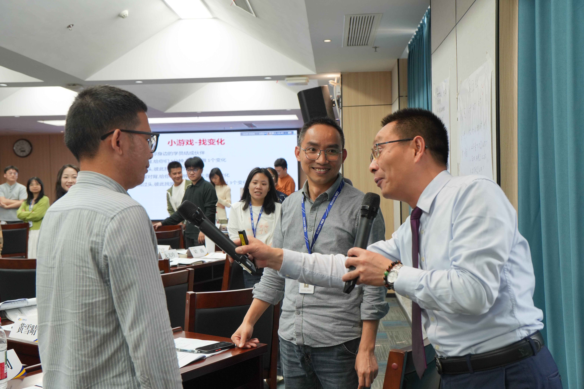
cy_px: 194
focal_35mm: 40
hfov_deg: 47.9
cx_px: 292
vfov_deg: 33.0
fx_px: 657
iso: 500
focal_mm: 27
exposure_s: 1/250
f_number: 4
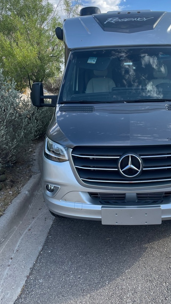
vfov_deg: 57.8
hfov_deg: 34.0
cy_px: 130
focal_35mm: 34
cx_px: 127
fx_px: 274
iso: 32
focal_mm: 4.2
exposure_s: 1/1033
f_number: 1.6
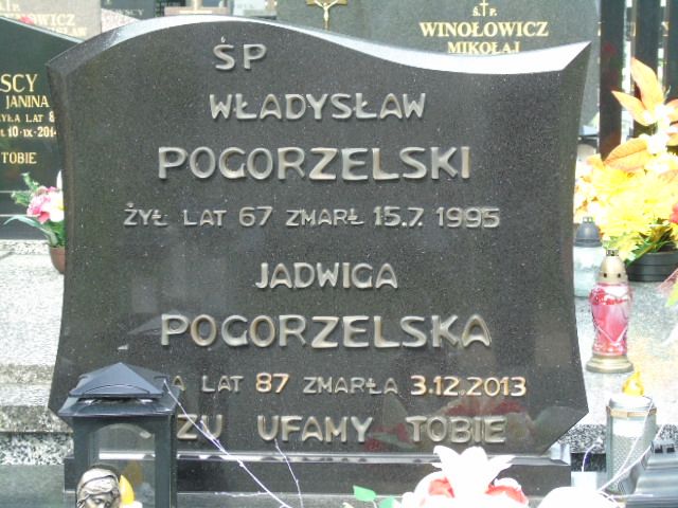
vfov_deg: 13.7
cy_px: 254
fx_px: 2115
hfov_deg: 18.2
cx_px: 339
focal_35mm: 108
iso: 80
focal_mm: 19
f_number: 4.4
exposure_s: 1/60
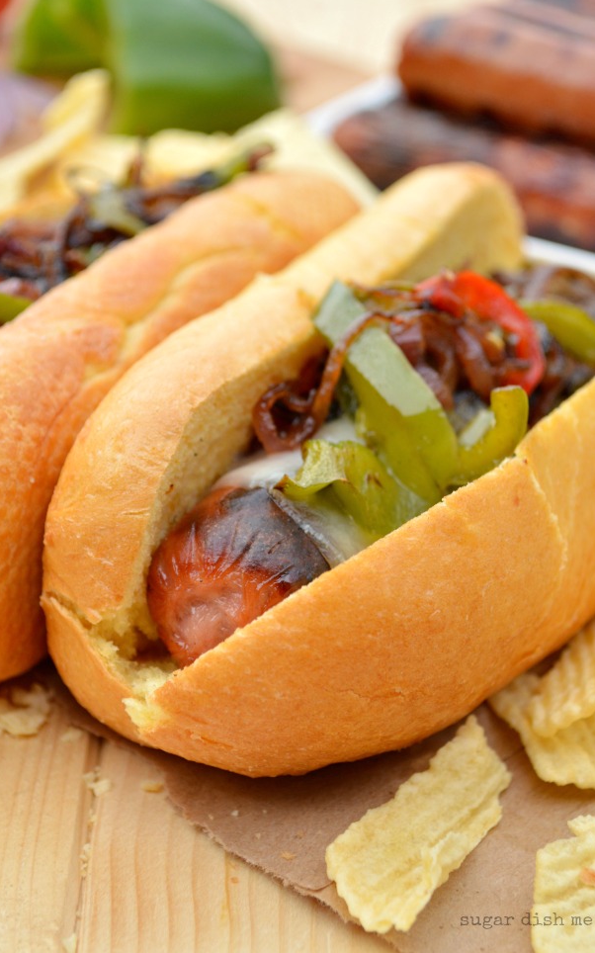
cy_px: 472
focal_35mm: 62
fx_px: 1610
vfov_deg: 33.0
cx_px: 311
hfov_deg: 20.9
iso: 400
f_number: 5.6
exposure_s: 1/160
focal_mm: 40
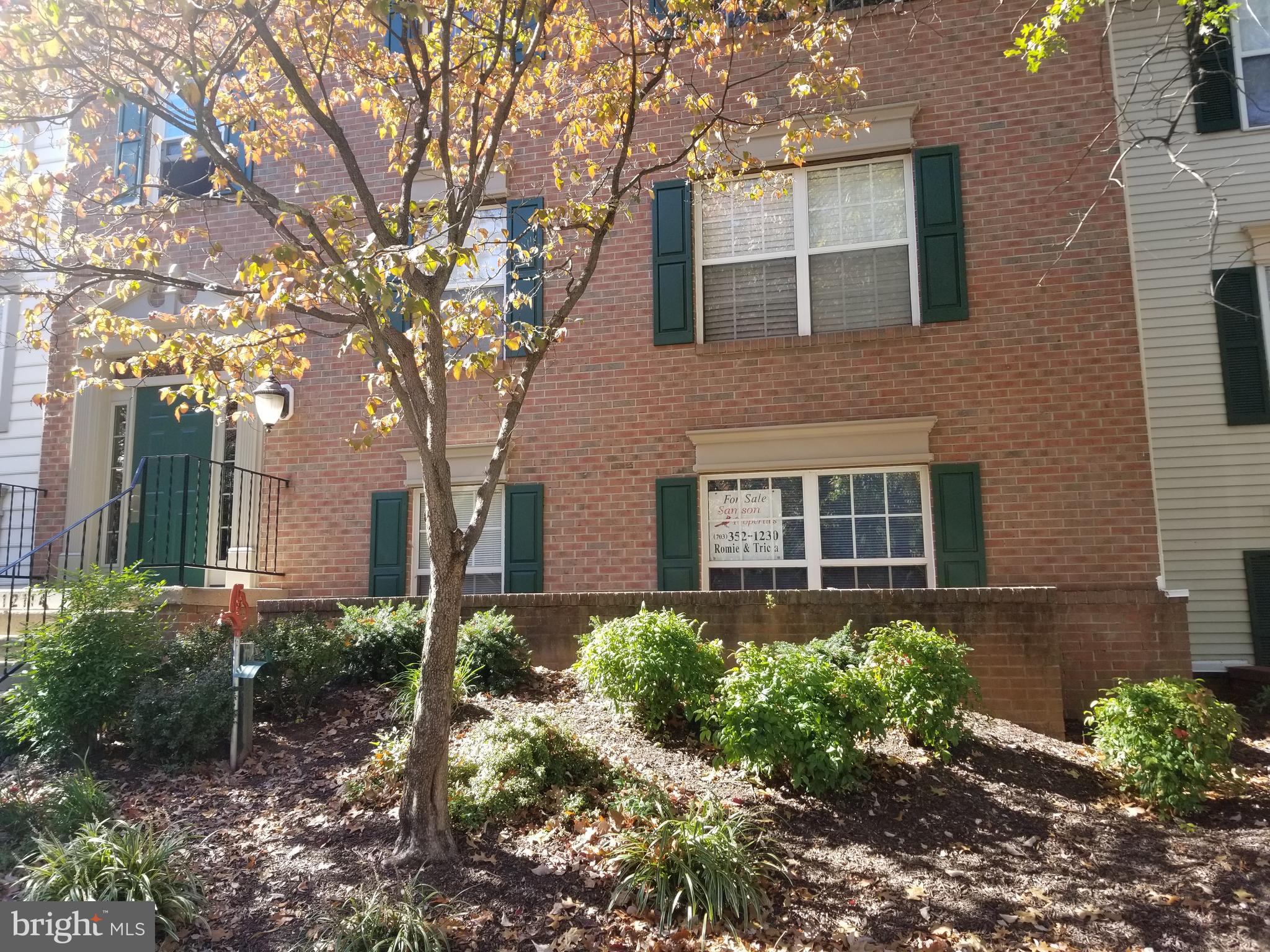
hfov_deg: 67.3
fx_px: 954
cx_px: 635
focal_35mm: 26
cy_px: 476
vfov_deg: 53.1
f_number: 1.7
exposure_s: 1/283
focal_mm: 4.25
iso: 50
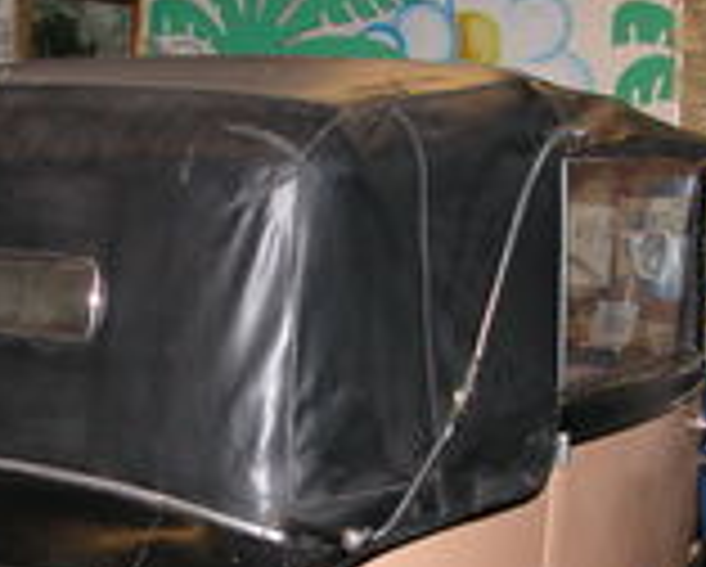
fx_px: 1820
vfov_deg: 17.5
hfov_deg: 21.9
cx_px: 229
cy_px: 482
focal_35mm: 87
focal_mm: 8.9
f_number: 2.8
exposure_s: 1/60
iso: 200
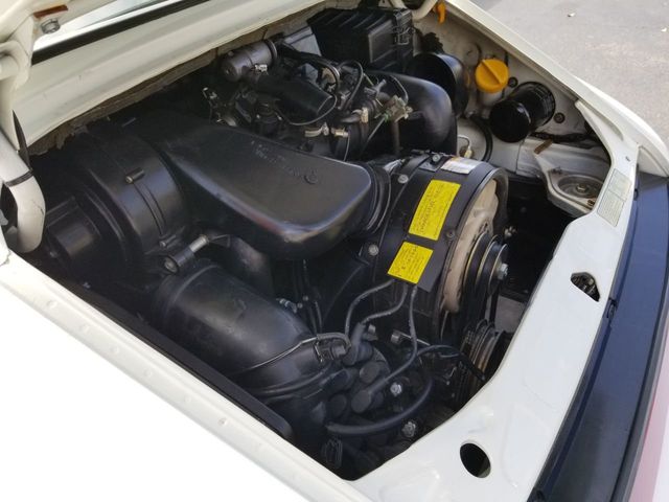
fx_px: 502
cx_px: 334
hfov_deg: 67.3
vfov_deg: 53.1
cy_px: 251
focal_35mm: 26
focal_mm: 4.3
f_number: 1.7
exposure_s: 1/540
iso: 50
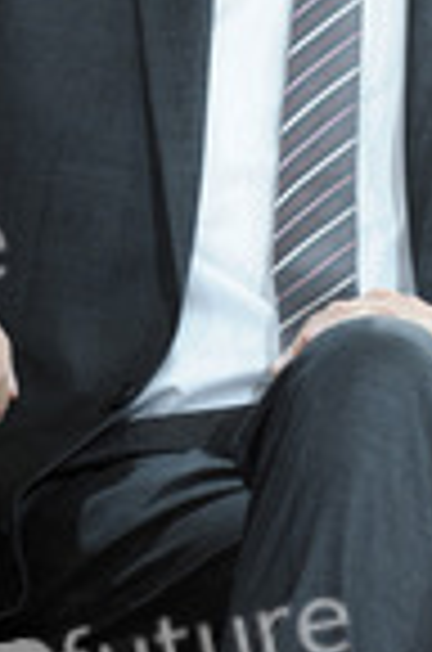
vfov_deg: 3.3
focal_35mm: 635
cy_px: 31
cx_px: 266
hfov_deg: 2.2
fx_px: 11484
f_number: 6.3
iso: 1600
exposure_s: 1/200
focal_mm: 230
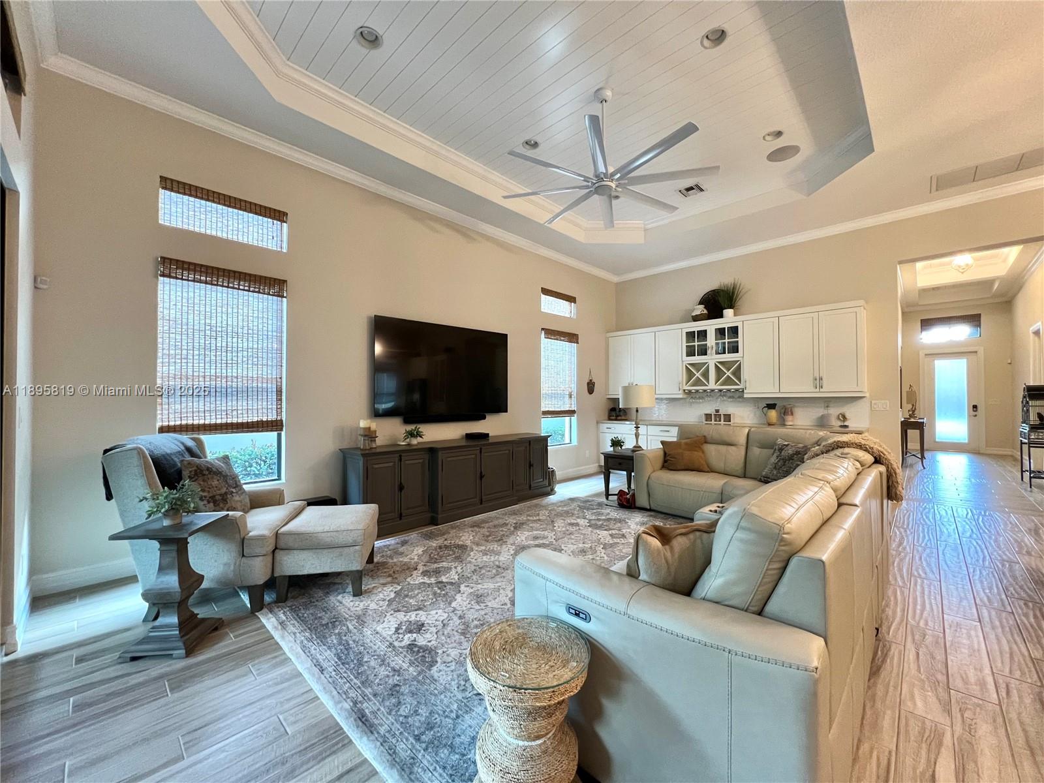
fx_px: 392
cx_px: 522
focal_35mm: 13
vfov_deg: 89.9
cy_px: 392
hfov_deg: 106.2
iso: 320
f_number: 1.8
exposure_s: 1/60
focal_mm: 1.57
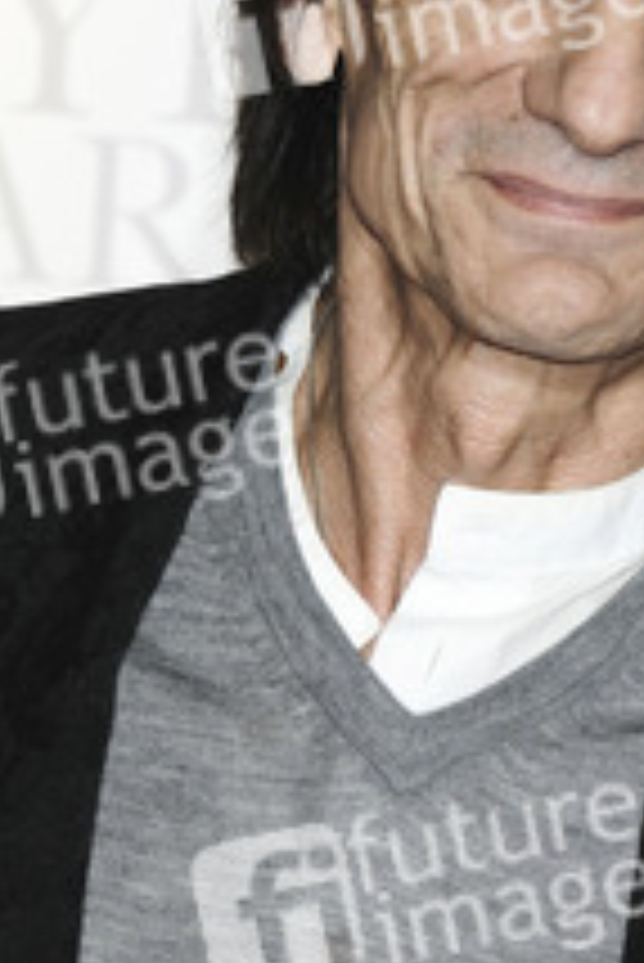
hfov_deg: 3.2
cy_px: 216
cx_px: 556
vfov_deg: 4.7
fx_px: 11624
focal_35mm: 434
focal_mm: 155
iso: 320
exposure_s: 1/200
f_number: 5
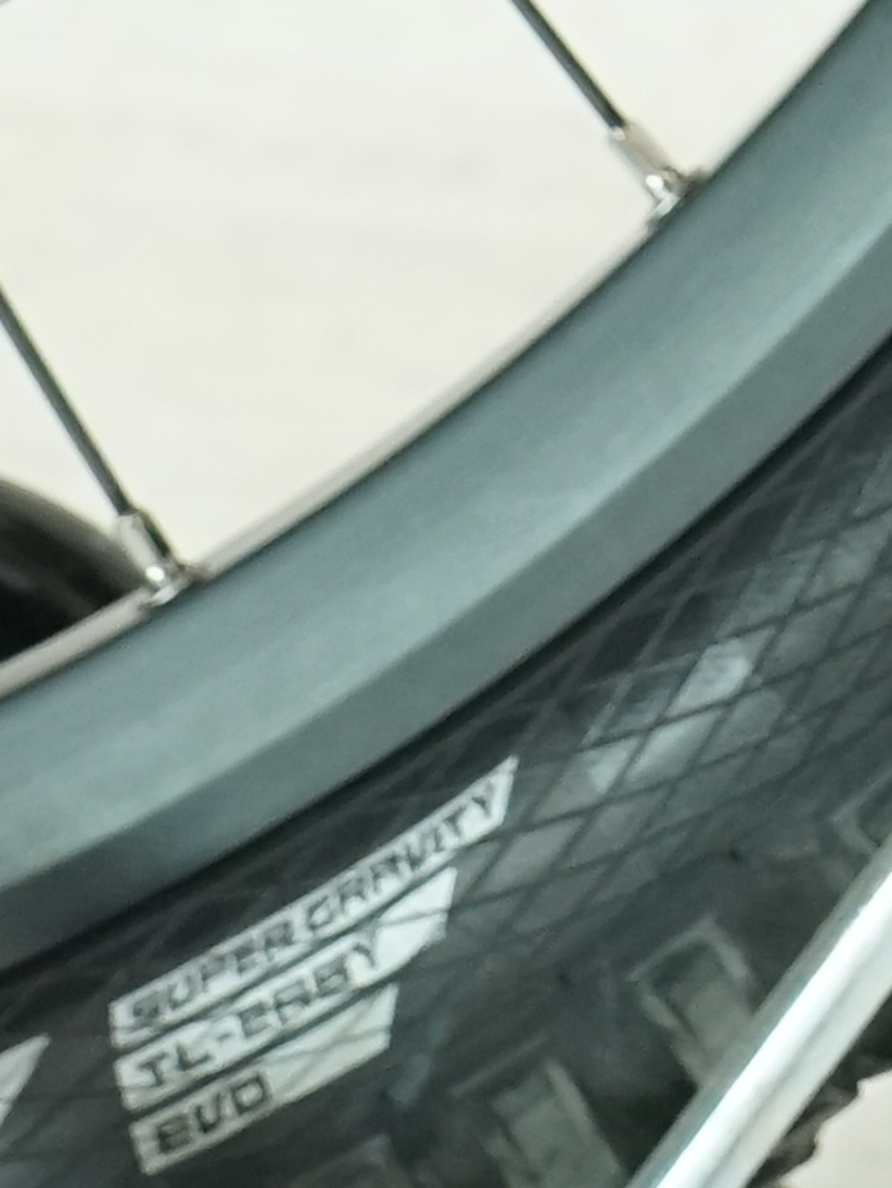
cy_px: -1559
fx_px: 9924
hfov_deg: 5.1
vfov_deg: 6.5
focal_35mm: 289
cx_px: 1531
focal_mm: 40
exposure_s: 1/200
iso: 1600
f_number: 5.6
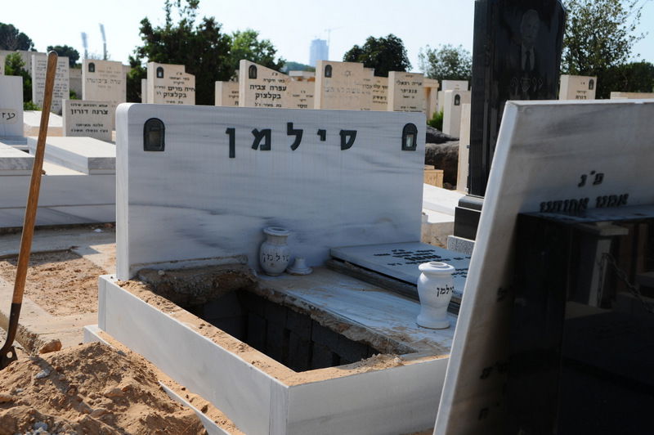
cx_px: 327
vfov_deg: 28.0
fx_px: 871
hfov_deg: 41.1
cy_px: 218
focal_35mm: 48
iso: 200
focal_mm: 32
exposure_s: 1/1600
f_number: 4
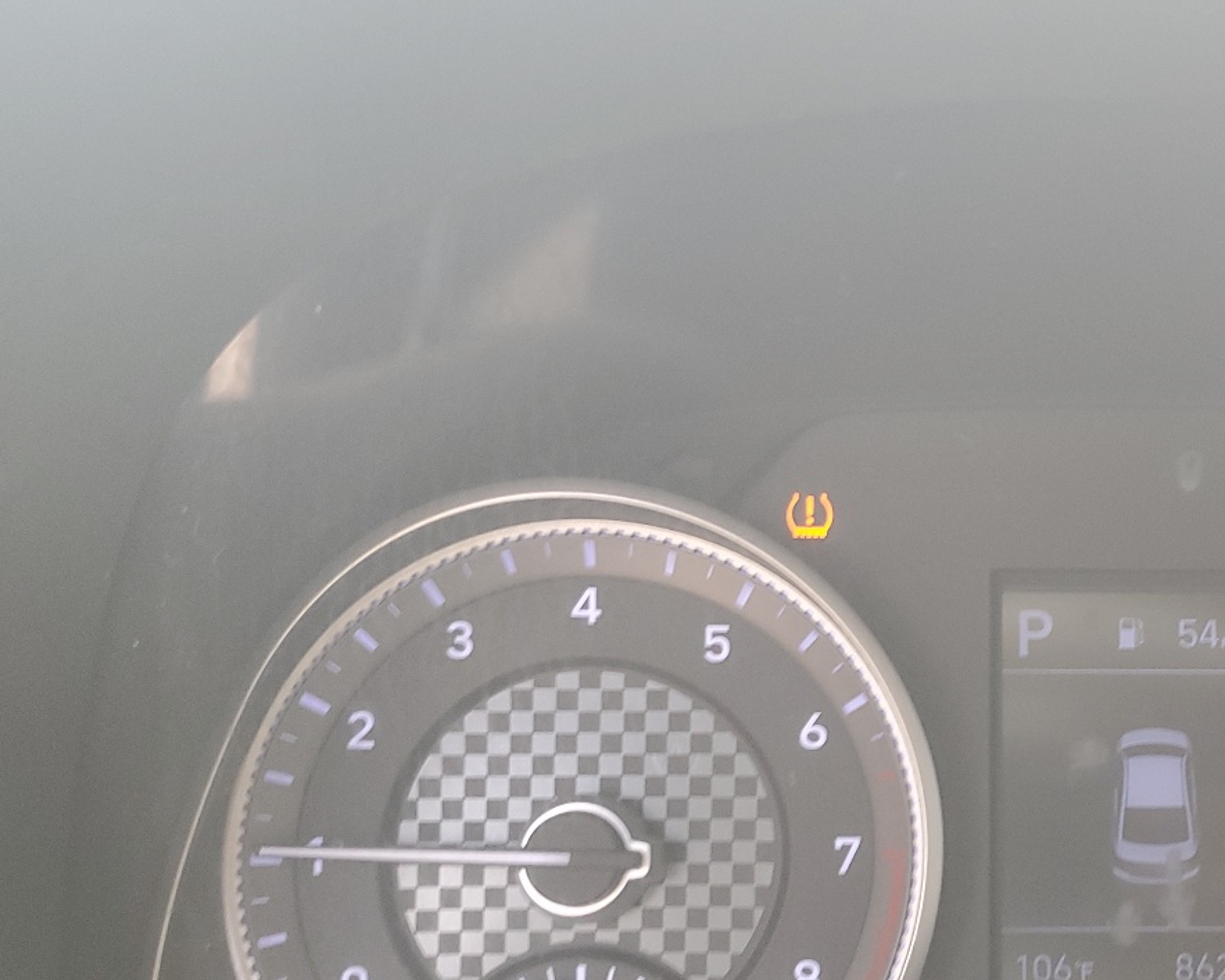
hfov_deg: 37.9
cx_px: 1075
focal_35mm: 46
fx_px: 1667
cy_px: 683
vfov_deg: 32.4
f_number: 1.5
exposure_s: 1/60.2
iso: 72
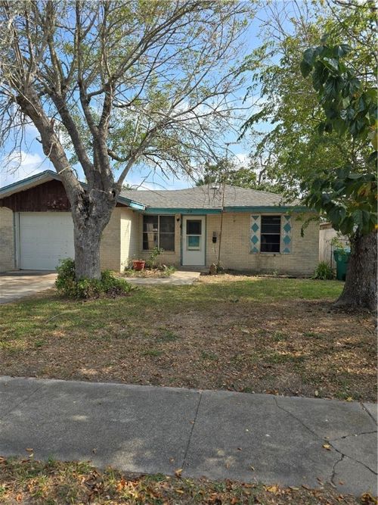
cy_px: 252
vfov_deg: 73.9
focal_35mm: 23
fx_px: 335
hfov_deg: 58.9
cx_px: 189
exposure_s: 1/541
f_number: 1.7
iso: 12
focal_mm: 6.3
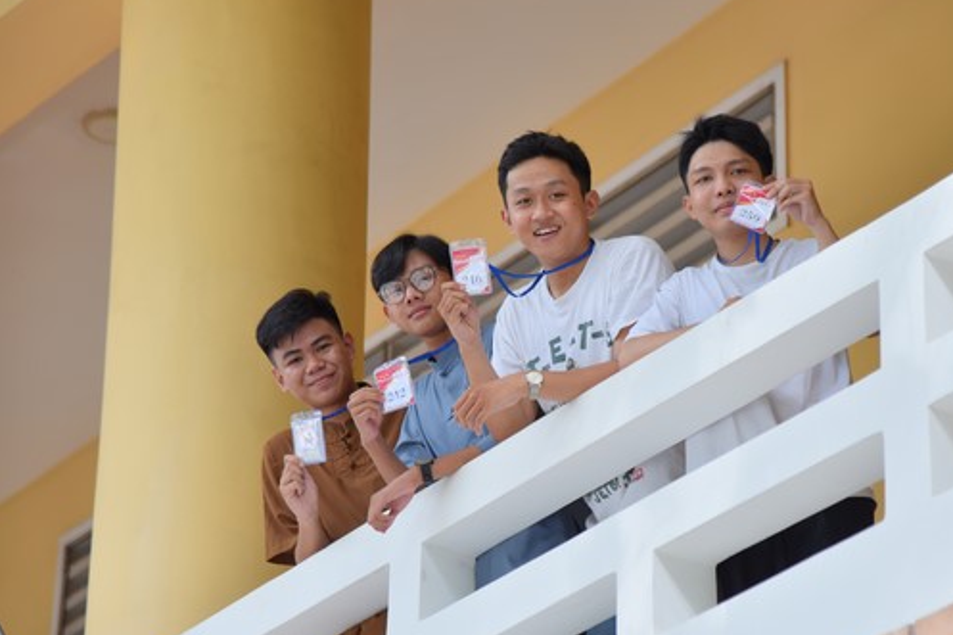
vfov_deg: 8.7
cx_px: 619
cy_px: 360
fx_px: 4155
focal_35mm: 157
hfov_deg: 13.1
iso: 100
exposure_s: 1/200
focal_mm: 120
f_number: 4.5
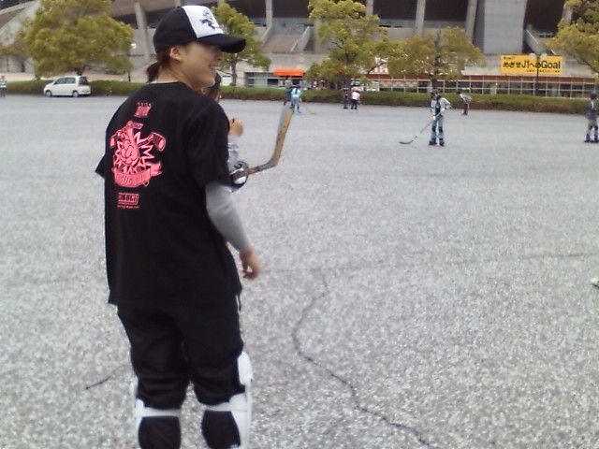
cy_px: 224
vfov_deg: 48.2
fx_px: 502
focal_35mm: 29
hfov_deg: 61.7
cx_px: 300
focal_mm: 3.73
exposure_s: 1/476
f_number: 3.5
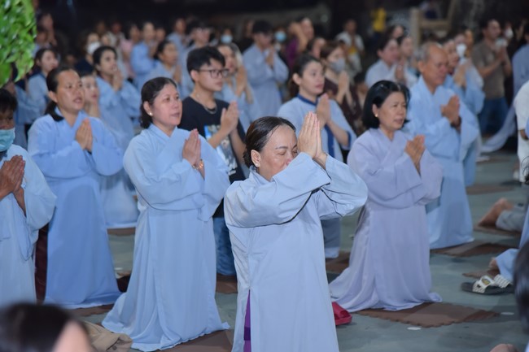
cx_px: 264
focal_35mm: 120
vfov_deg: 11.4
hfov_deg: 17.1
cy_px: 176
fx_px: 1763
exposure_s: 1/100
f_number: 4
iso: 1600
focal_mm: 120
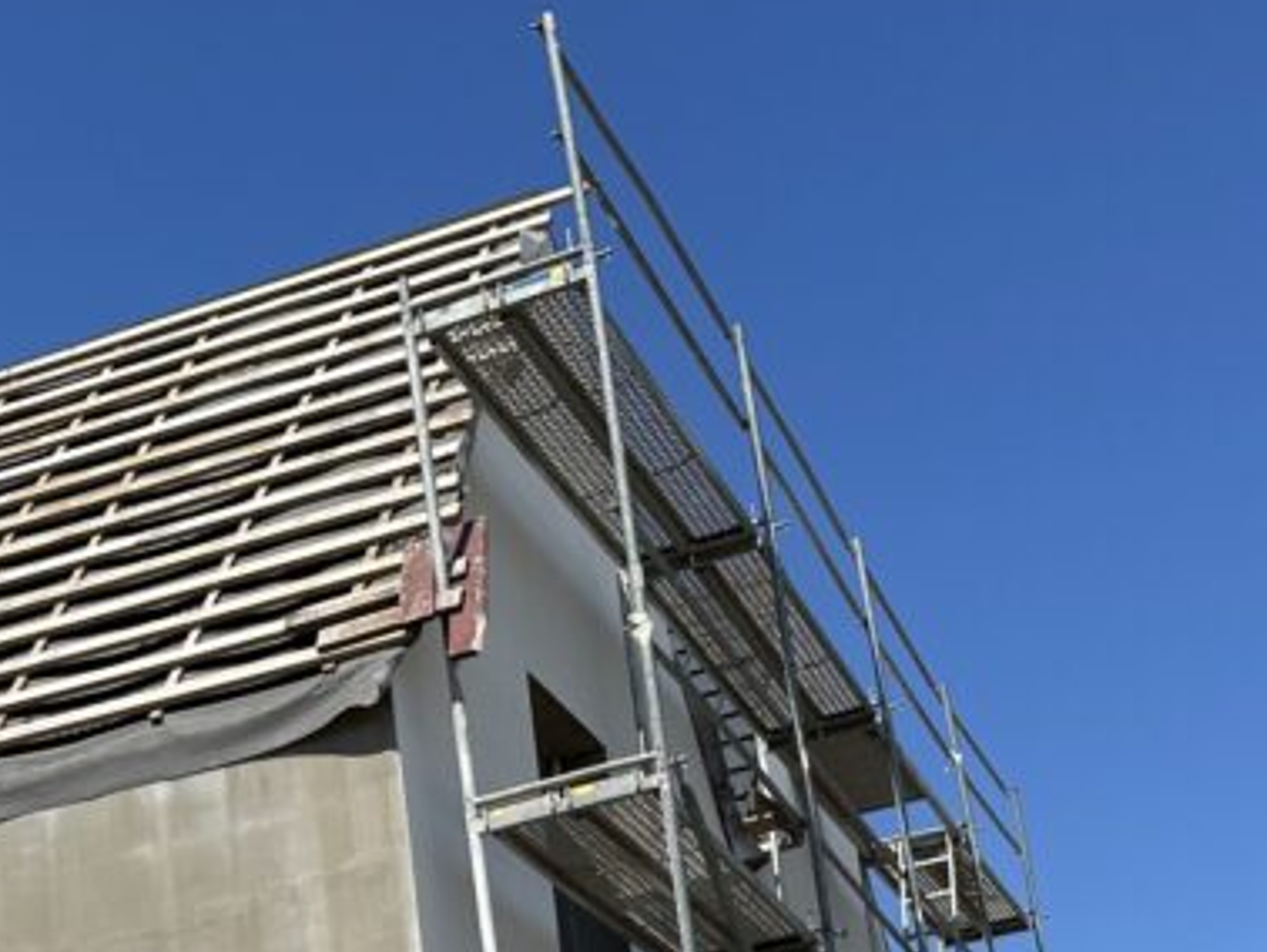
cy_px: 1143
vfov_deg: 21.1
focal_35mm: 65
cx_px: 516
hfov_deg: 29.7
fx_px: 2381
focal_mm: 6.86
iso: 80
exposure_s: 1/5848
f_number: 1.78
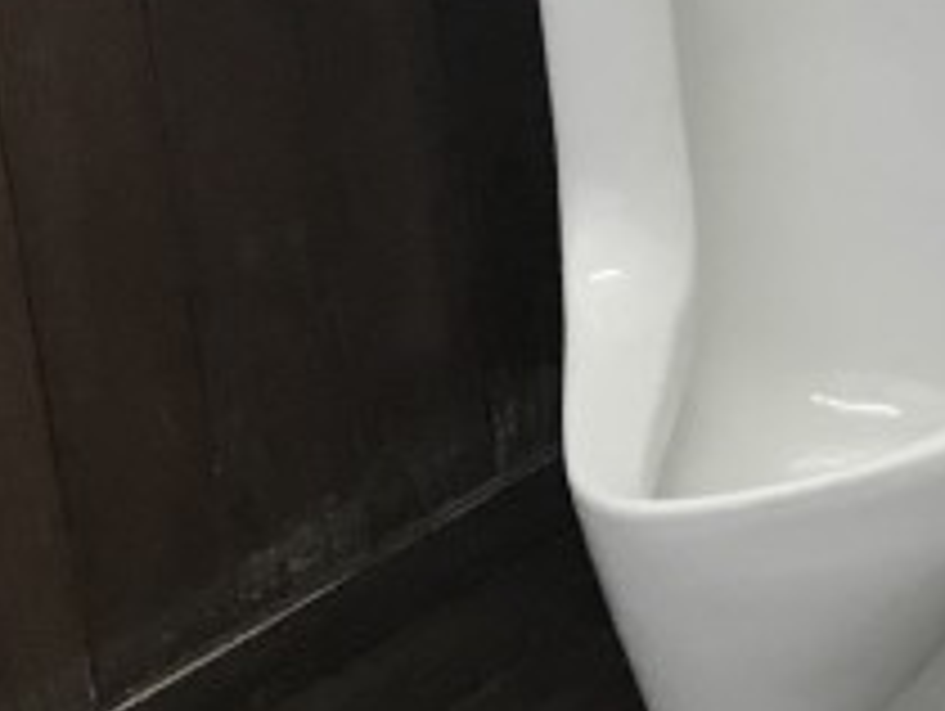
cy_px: -135
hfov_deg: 12.8
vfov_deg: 10.3
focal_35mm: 142
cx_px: 1627
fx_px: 3881
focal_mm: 3.99
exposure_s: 1/17
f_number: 1.8
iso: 40
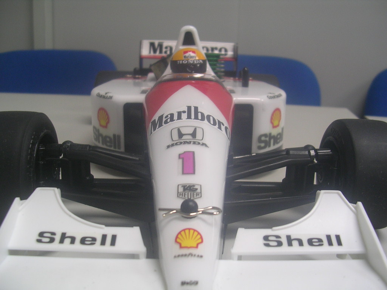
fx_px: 425
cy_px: 145
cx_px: 194
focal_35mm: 38
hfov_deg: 49.0
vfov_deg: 37.7
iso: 50
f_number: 2.8
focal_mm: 5.8
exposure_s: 1/8.4
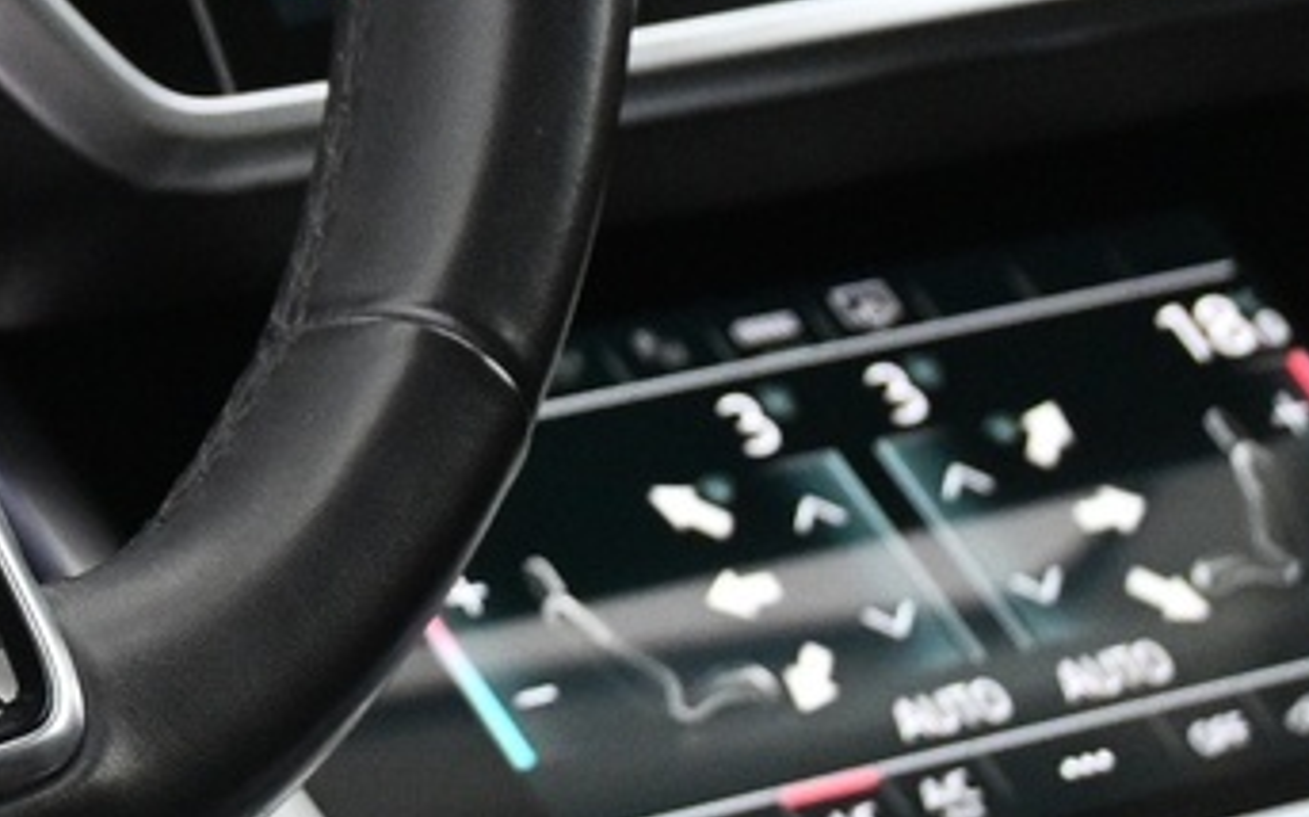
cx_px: -977
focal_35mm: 209
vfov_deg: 6.2
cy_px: -496
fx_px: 7467
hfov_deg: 9.6
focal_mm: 29
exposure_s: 1/15
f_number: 4.8
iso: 1600
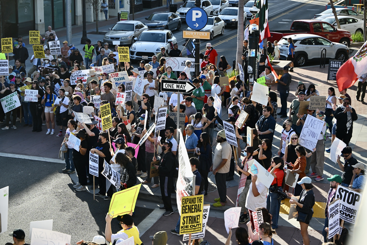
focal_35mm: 72
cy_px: 122
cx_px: 184
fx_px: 734
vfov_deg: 18.9
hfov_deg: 28.1
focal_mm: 72
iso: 200
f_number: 4
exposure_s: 1/1000
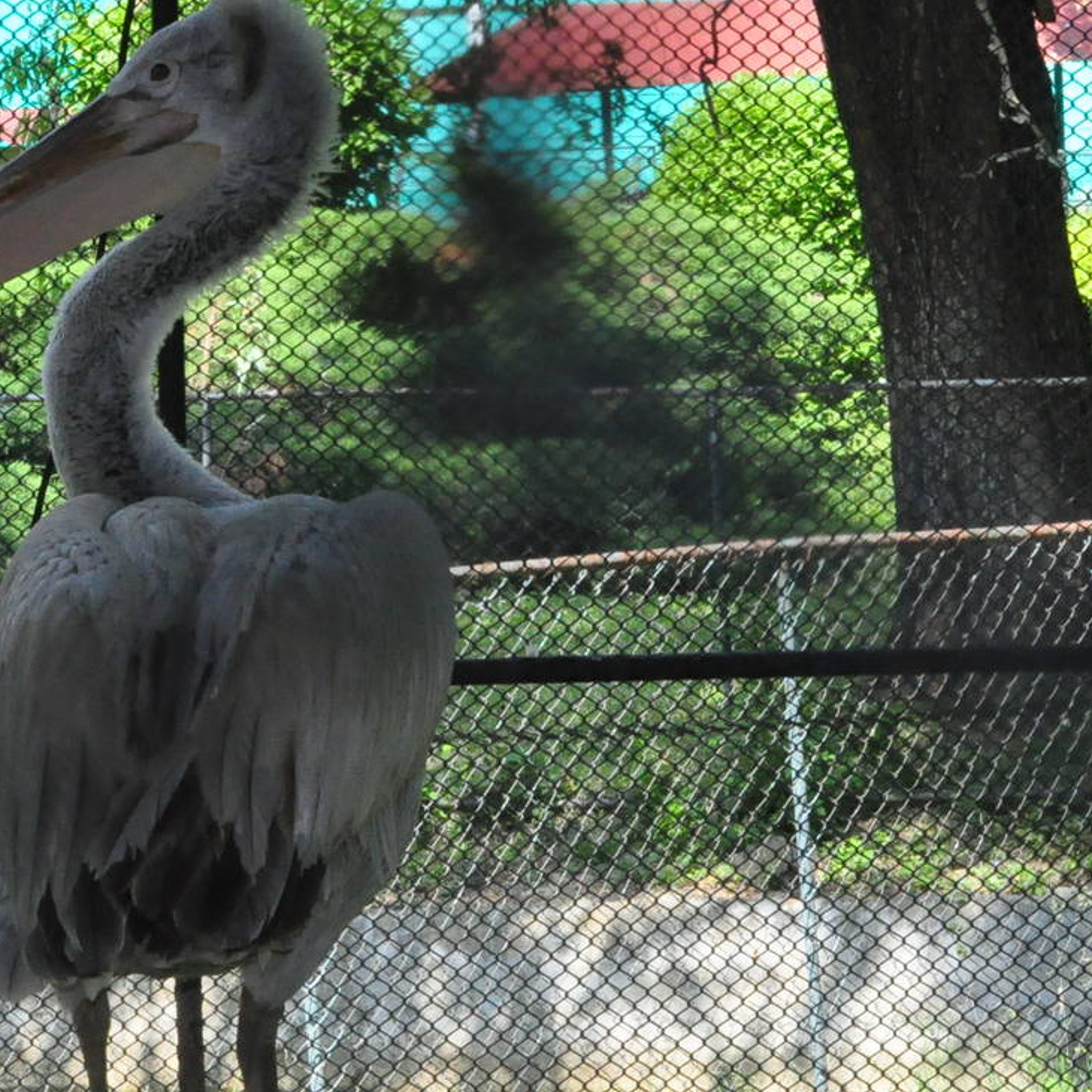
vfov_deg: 7.4
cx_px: 149
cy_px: 465
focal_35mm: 237
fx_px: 8456
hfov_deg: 7.4
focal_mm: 85
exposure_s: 1/200
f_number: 25
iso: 3200
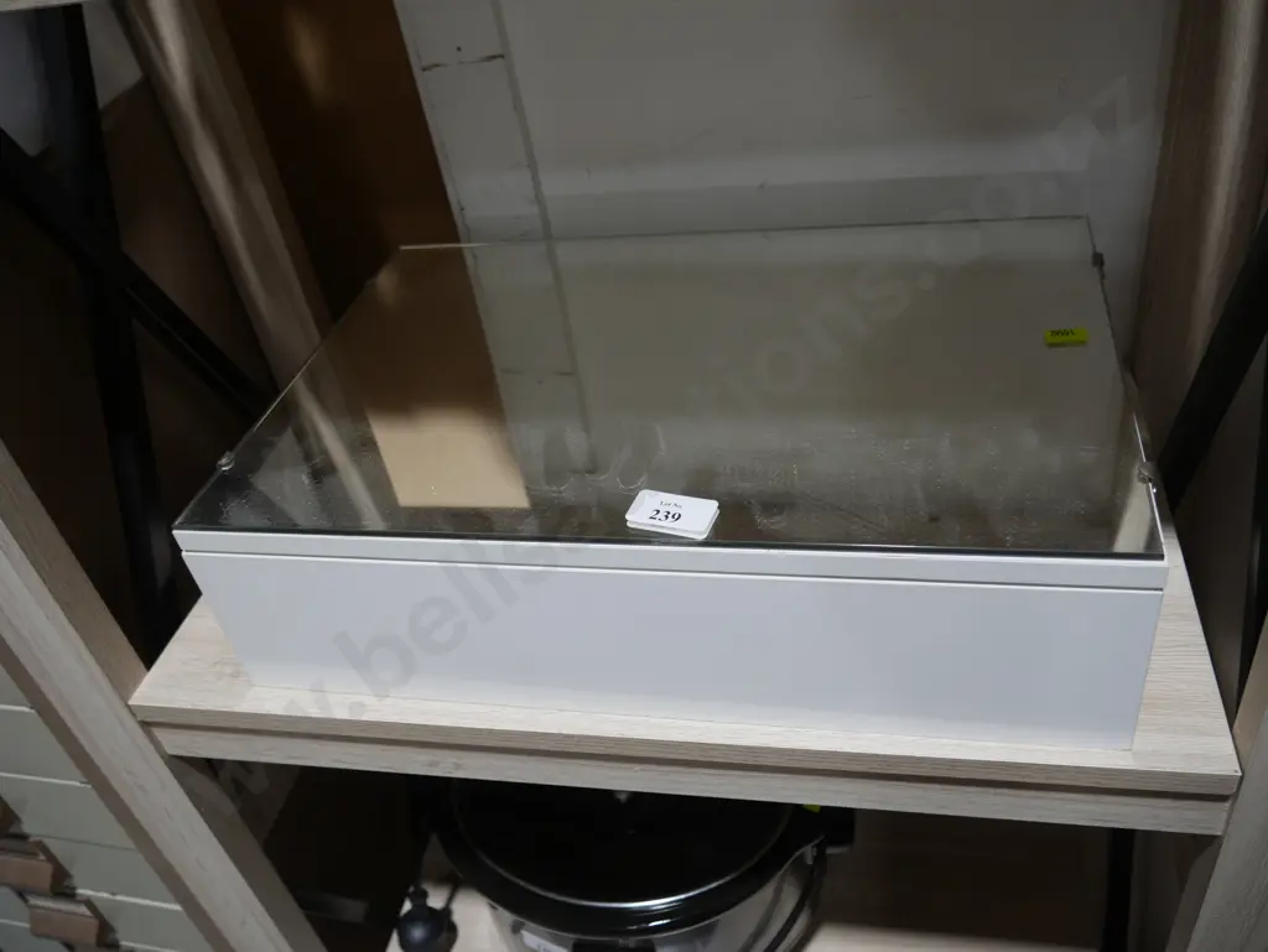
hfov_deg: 63.4
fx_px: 1026
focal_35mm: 28
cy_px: 476
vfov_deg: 49.8
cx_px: 634
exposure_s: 1/100
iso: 200
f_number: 3.5
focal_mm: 14
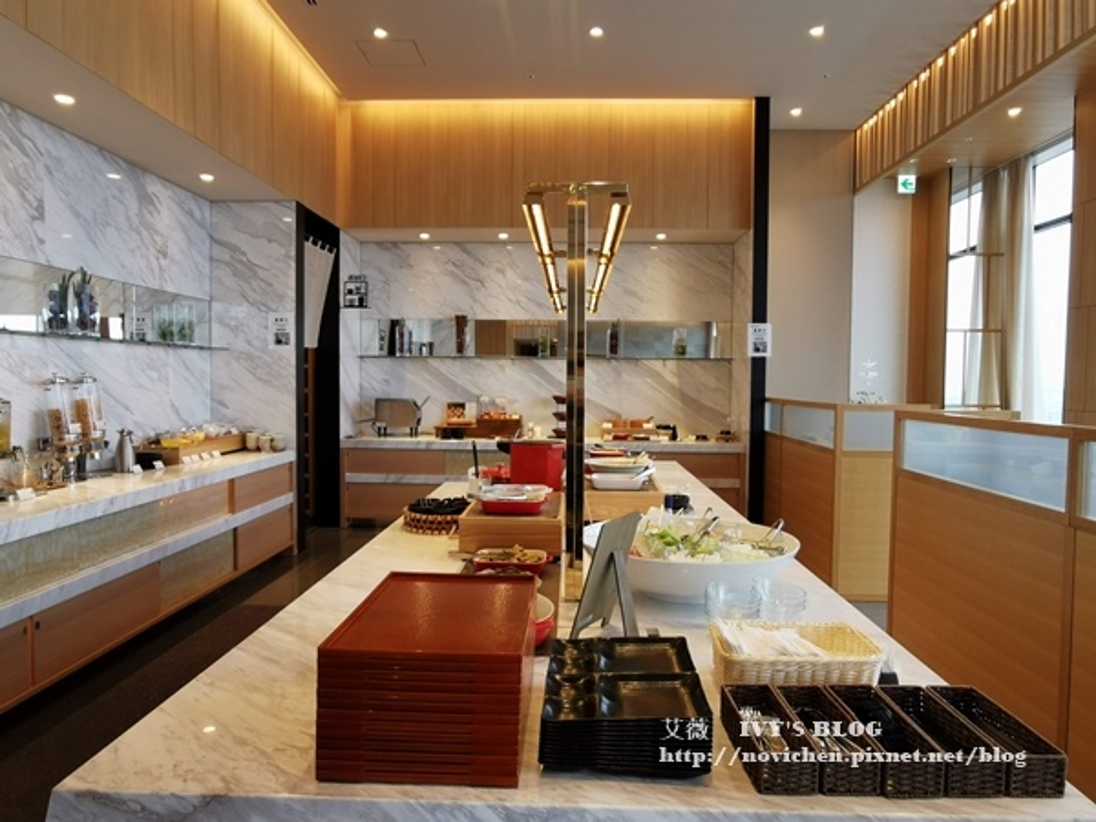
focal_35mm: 22
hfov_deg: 76.4
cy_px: 411
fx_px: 697
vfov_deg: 61.1
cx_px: 548
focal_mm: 2.26
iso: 80
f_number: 2.2
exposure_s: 1/60
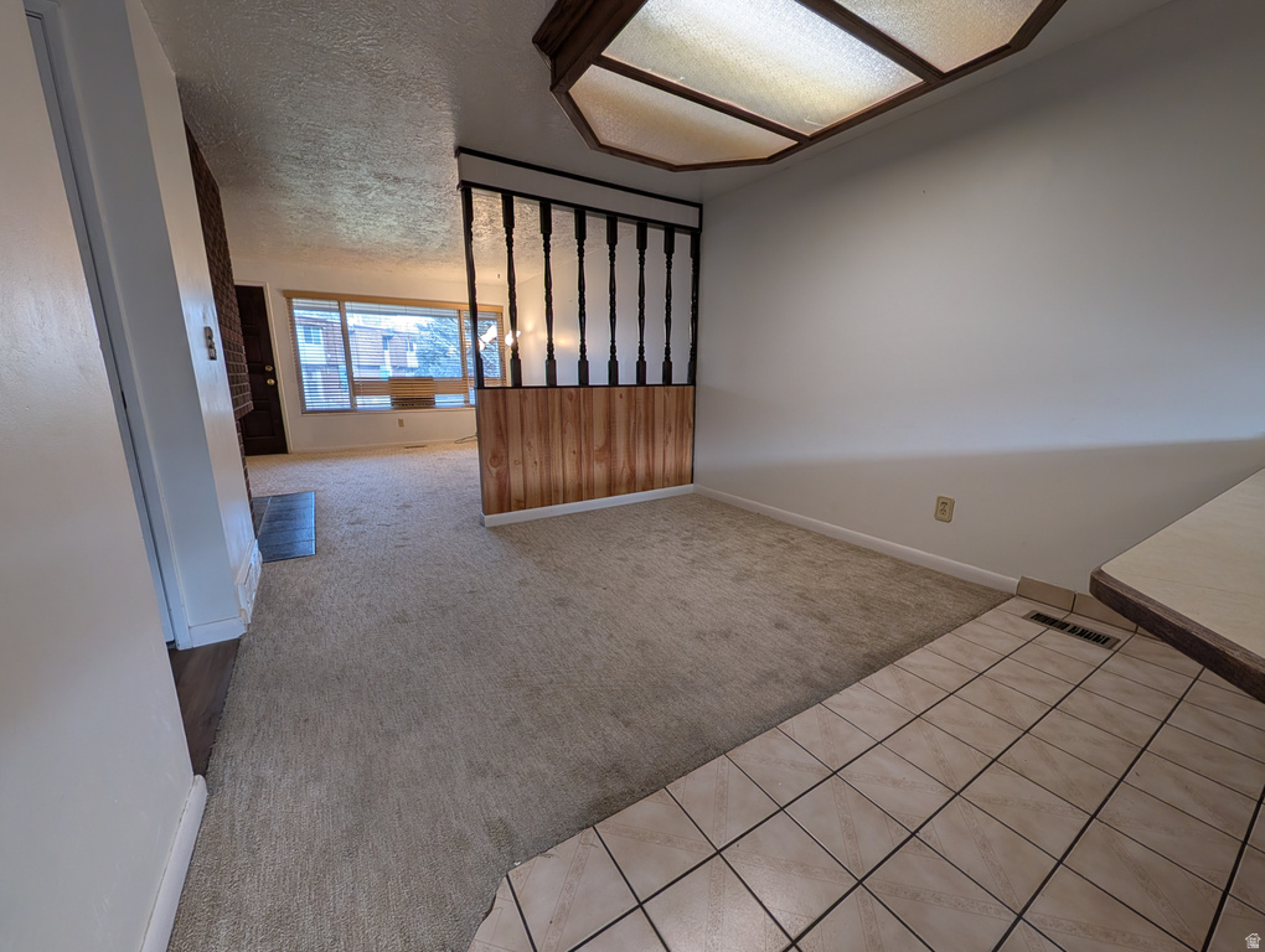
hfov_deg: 110.5
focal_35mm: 12
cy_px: 476
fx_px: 439
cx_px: 632
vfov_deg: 94.6
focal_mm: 2.02
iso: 57
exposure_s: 1/120
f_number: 1.7
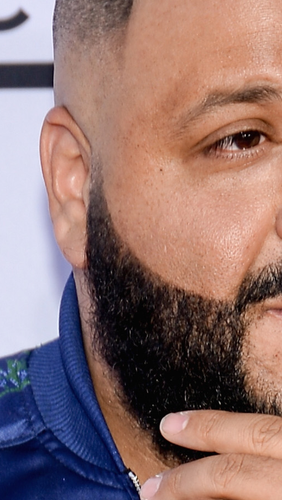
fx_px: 4836
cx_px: 291
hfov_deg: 3.3
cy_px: 309
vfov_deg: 5.9
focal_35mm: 364
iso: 125
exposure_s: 1/250
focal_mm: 105
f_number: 5
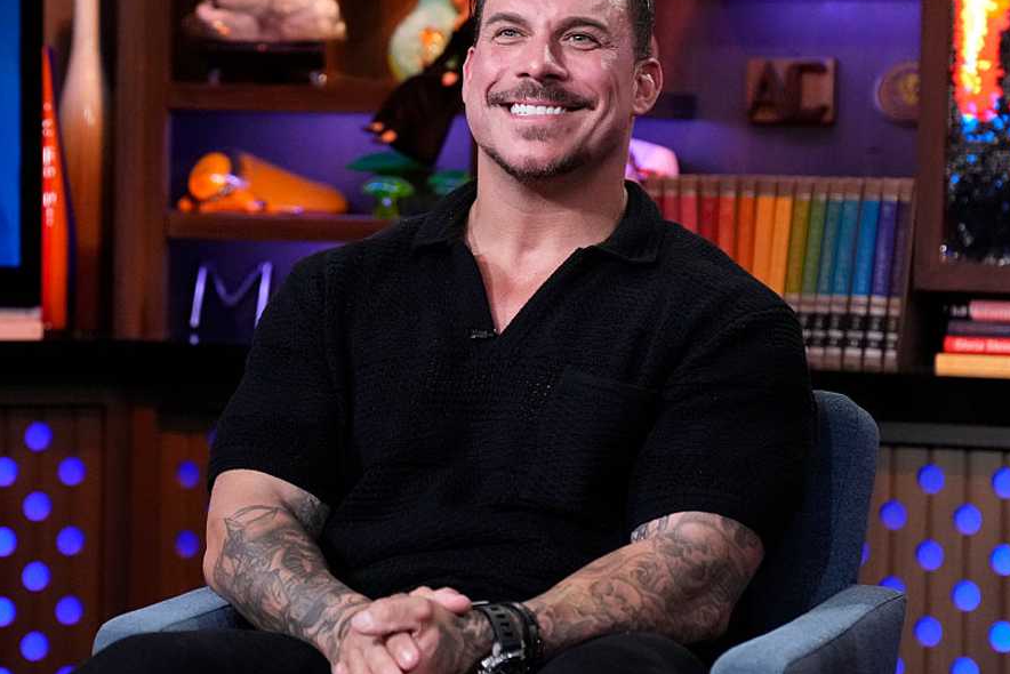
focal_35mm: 133
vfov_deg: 10.3
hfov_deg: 15.4
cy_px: 335
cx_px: 400
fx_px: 3732
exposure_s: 1/160
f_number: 2.8
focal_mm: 70
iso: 4000
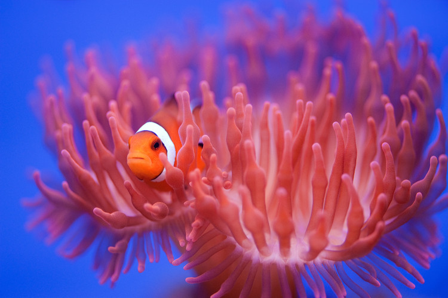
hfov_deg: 13.7
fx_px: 1865
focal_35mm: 150
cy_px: 149
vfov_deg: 9.1
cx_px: 224
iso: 2000
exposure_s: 1/100
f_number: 4
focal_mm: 150
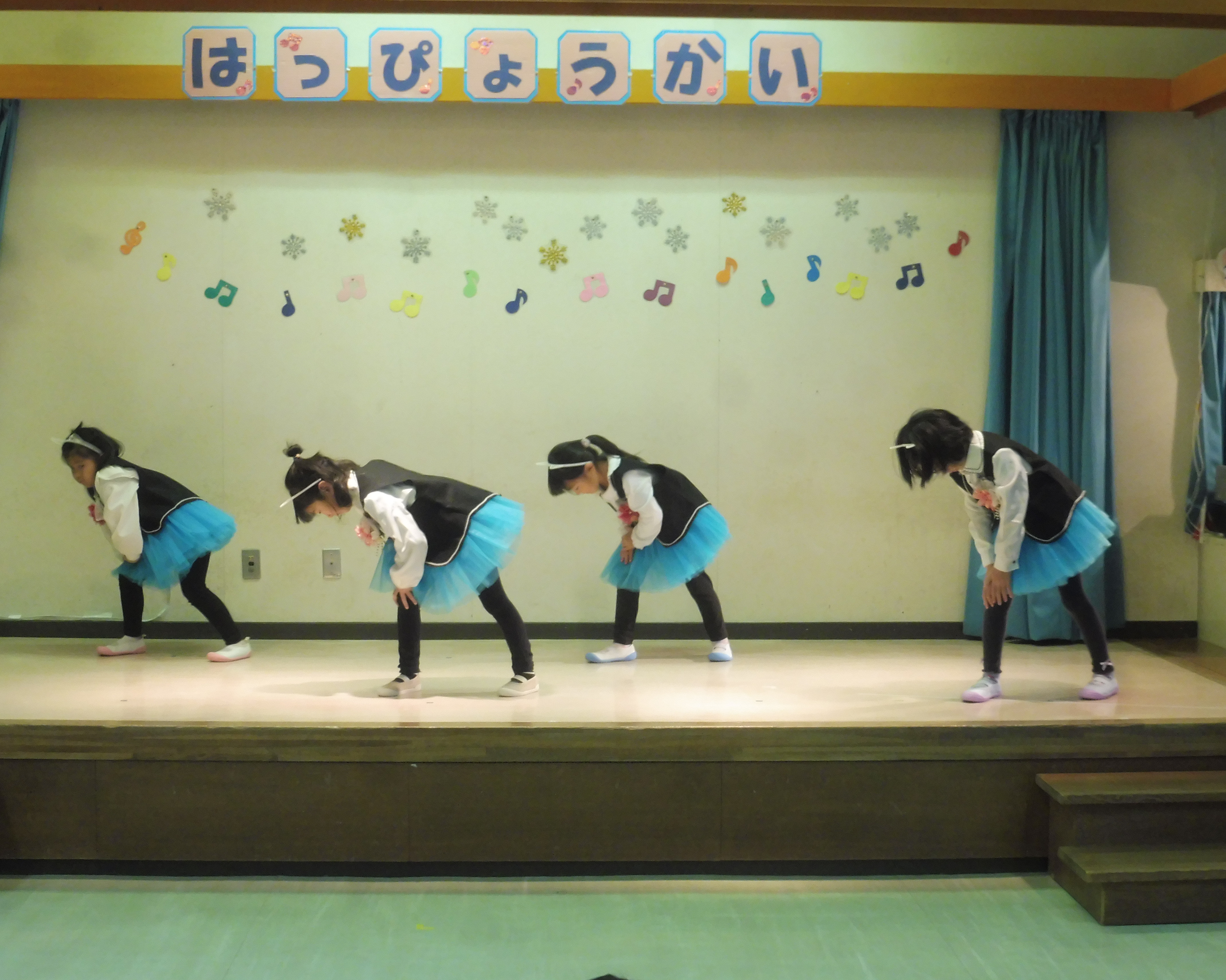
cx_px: 594
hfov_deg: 31.0
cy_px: 490
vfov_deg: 25.0
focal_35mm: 61
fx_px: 2213
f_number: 4.7
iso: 400
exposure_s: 1/20
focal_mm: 10.3
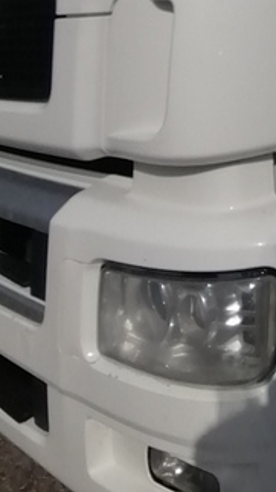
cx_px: 395
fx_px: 612
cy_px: -52
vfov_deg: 36.7
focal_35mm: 47
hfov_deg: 21.8
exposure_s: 1/7246
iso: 50
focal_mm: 1.78
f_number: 2.4
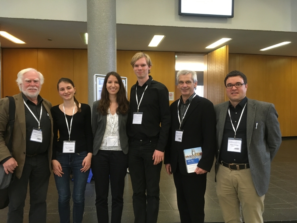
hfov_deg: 61.6
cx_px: 148
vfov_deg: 48.3
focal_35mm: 29
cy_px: 112
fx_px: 249
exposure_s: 1/33
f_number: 2.2
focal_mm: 4.15
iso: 200
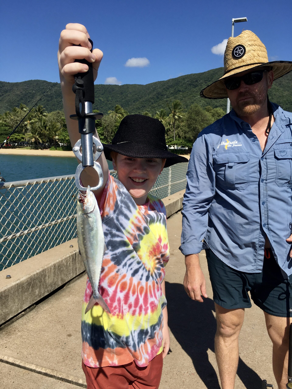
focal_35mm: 29
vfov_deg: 61.7
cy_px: 194
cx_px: 146
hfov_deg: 48.2
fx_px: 326
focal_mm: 4.15
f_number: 2.2
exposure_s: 1/2331
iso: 25
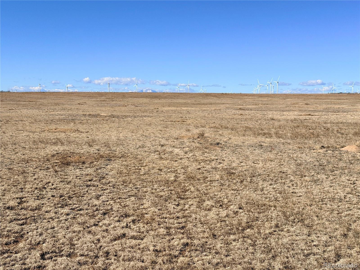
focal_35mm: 48
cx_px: 180
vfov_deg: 30.3
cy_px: 135
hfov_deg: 39.7
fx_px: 499
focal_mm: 6.76
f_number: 1.78
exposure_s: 1/8772
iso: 64
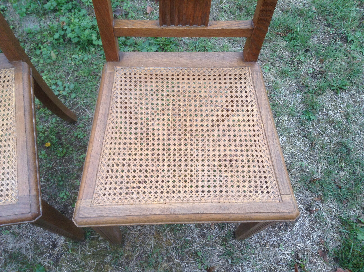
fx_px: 346
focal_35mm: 33
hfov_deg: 55.4
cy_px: 136
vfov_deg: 42.8
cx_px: 182
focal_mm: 3.3
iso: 40
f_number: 2.4
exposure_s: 1/120
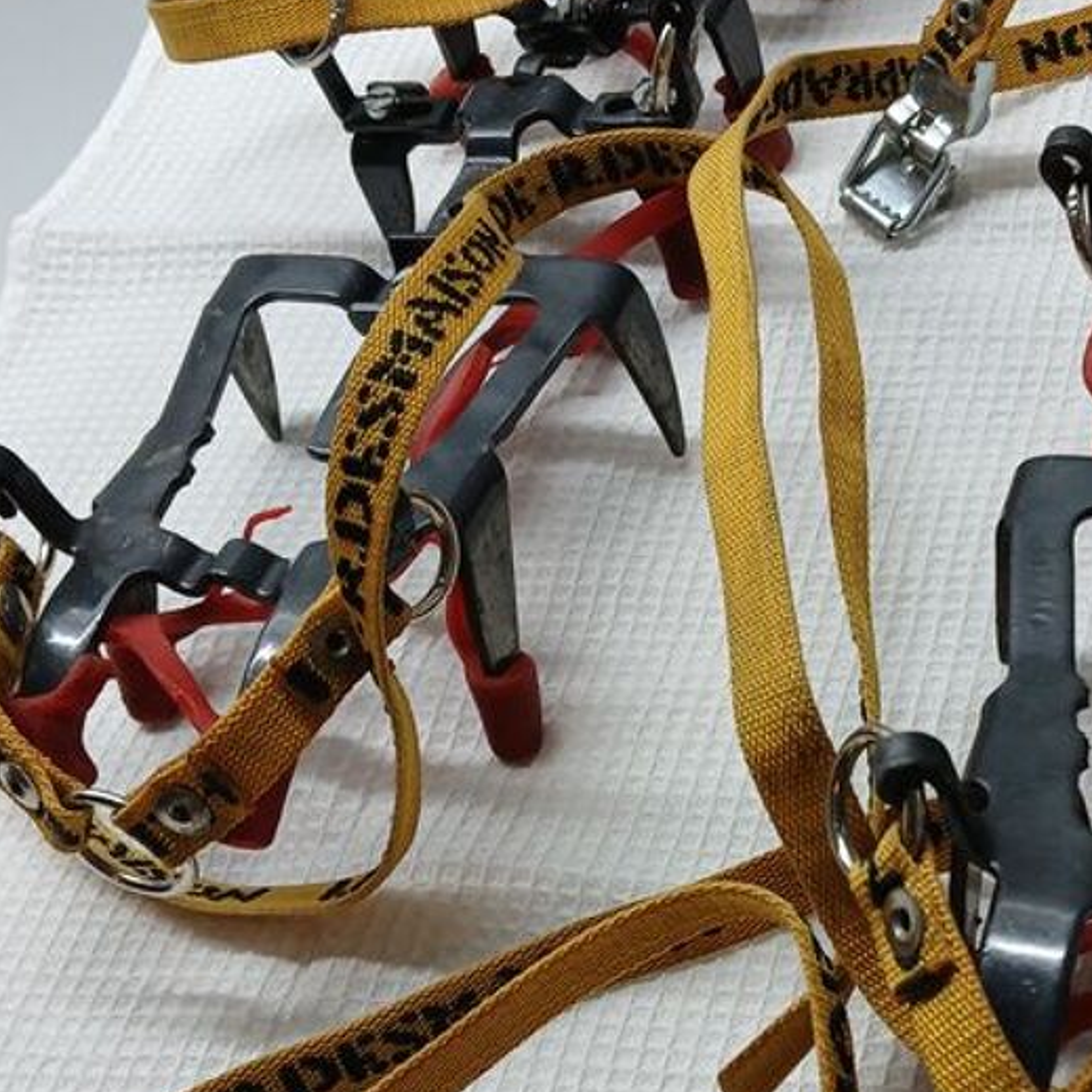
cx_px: 808
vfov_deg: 29.0
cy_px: 670
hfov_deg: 28.7
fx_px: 2106
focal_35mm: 59
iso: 32
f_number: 1.8
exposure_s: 1/50
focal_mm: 3.98
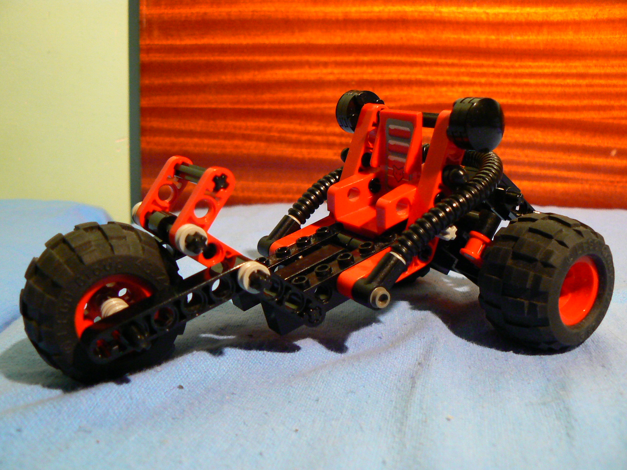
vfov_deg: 39.7
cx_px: 314
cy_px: 235
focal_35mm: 36
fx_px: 652
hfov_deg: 51.4
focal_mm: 6
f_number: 2.8
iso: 200
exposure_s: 1/5
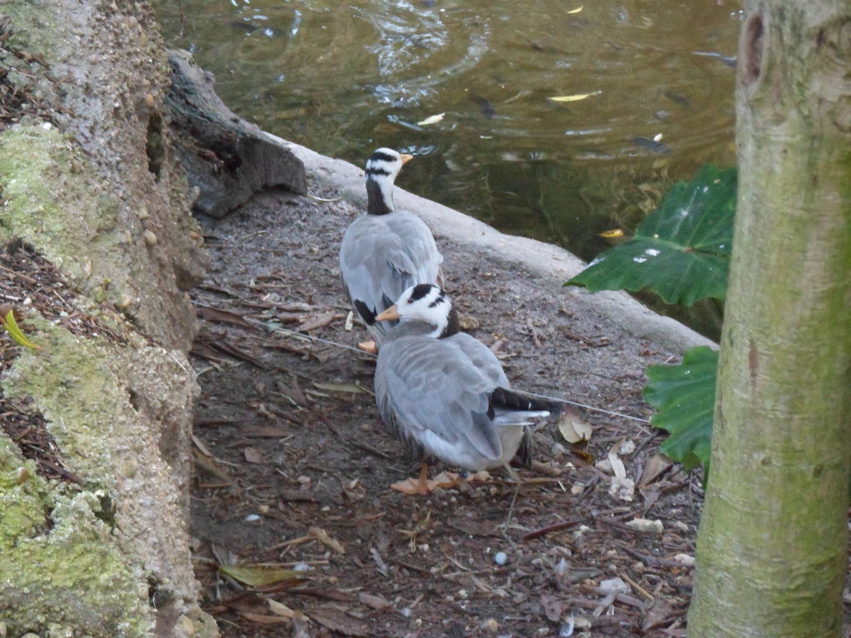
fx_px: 3196
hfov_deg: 15.2
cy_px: 319
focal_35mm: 130
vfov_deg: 11.4
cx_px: 426
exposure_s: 1/45
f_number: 5.4
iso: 640
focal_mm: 22.5
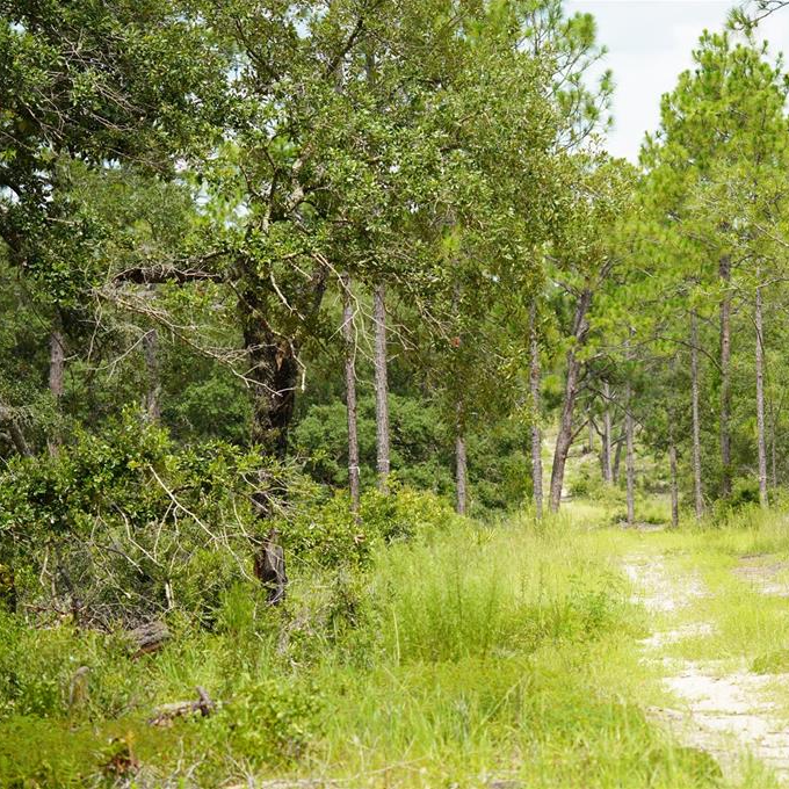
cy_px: 394
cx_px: 589
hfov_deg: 9.1
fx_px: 4951
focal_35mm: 192
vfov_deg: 9.1
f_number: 6.3
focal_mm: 150
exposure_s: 1/200
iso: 100
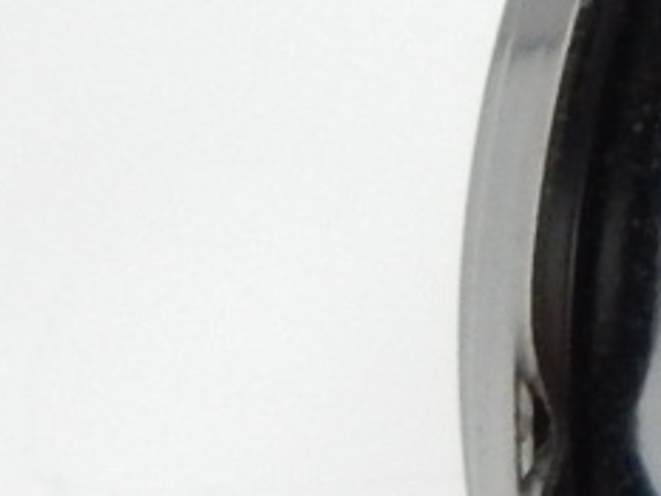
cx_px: 1731
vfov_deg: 9.8
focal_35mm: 151
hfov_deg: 10.6
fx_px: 2885
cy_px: 167
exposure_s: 1/200
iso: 400
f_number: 3
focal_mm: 4
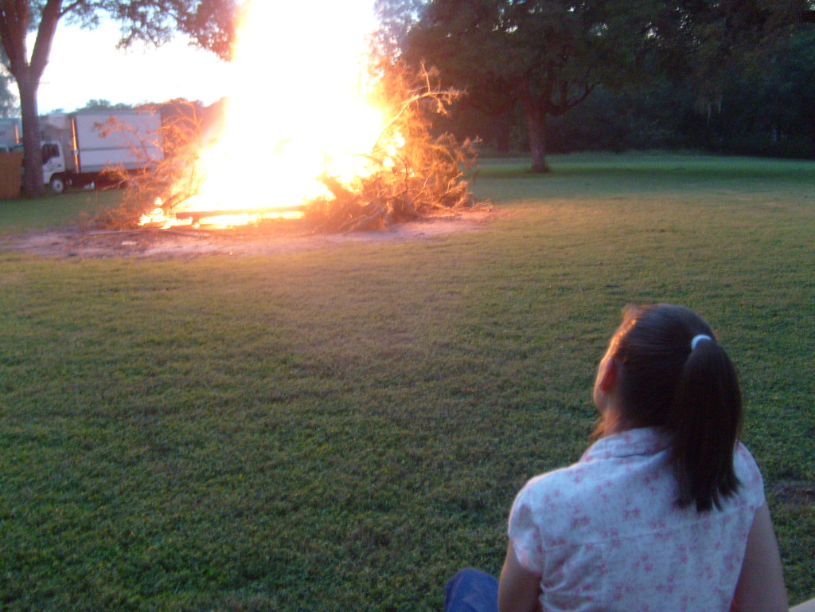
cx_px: 408
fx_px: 824
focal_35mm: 35
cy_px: 306
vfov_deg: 40.7
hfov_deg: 52.6
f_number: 2.8
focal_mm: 5.8
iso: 200
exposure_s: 1/4
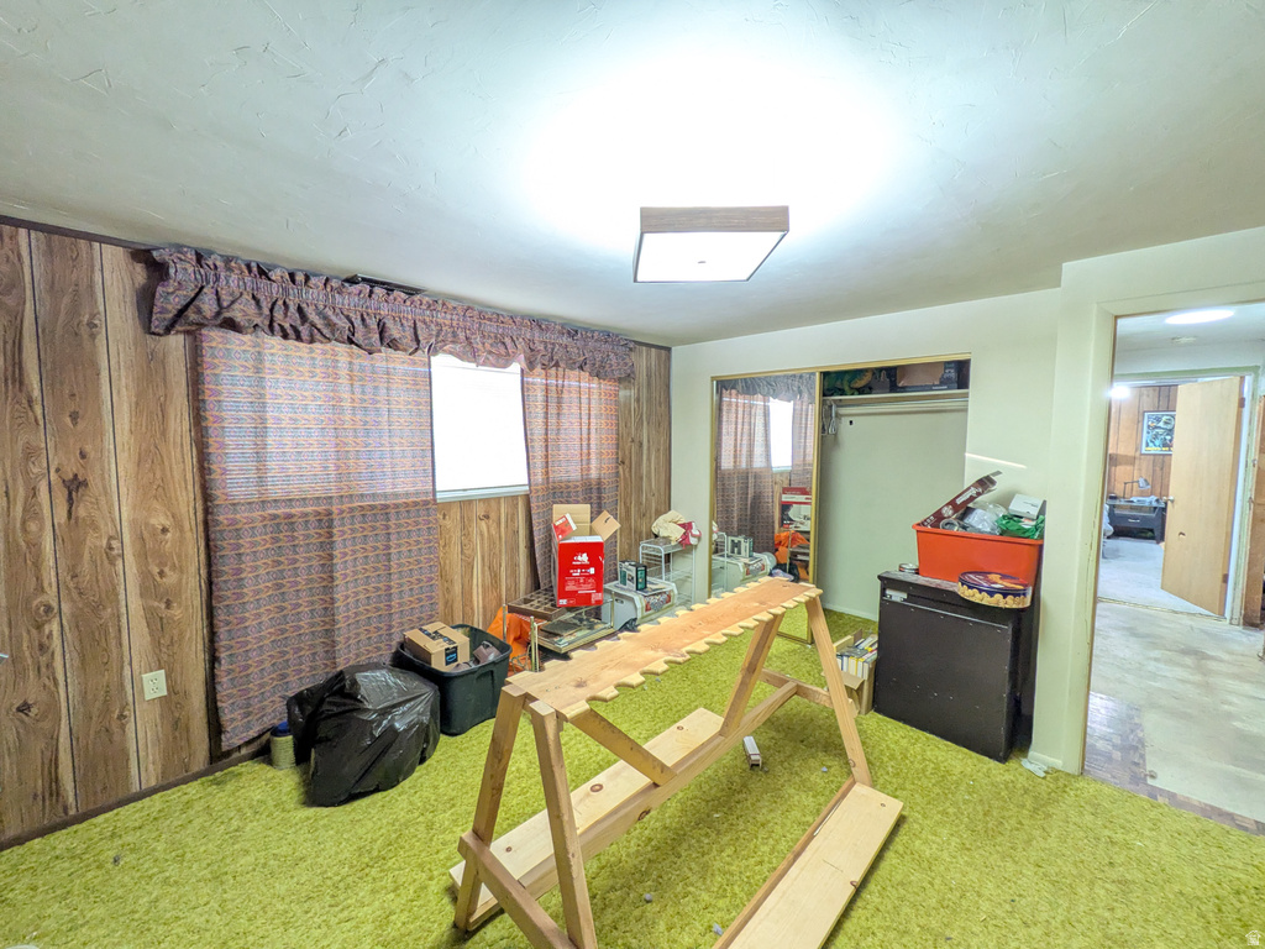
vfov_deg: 85.7
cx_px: 632
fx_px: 512
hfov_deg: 102.1
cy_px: 474
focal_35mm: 14
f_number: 2.2
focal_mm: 1.83
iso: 132
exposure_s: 1/30
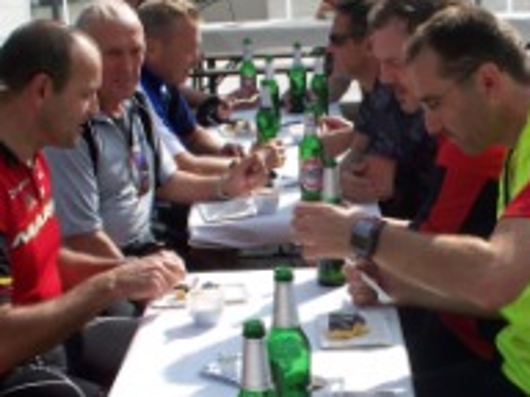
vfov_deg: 17.5
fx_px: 1286
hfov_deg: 23.2
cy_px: 278
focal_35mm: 84
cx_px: 353
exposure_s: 1/320
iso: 64
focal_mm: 7.54
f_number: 5
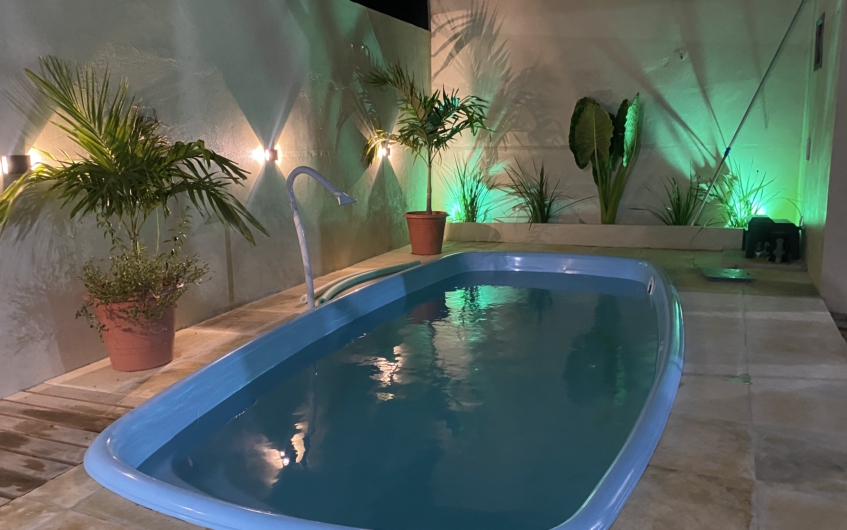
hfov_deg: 66.5
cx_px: 423
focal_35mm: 28
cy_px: 262
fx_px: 646
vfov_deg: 44.5
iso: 800
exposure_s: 1/30
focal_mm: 4.25
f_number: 1.8
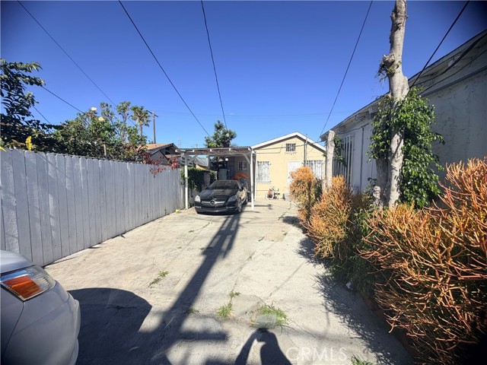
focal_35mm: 14
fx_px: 197
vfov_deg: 85.7
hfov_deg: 102.1
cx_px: 244
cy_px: 182
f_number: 2.2
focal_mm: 2.22
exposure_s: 1/914
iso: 20
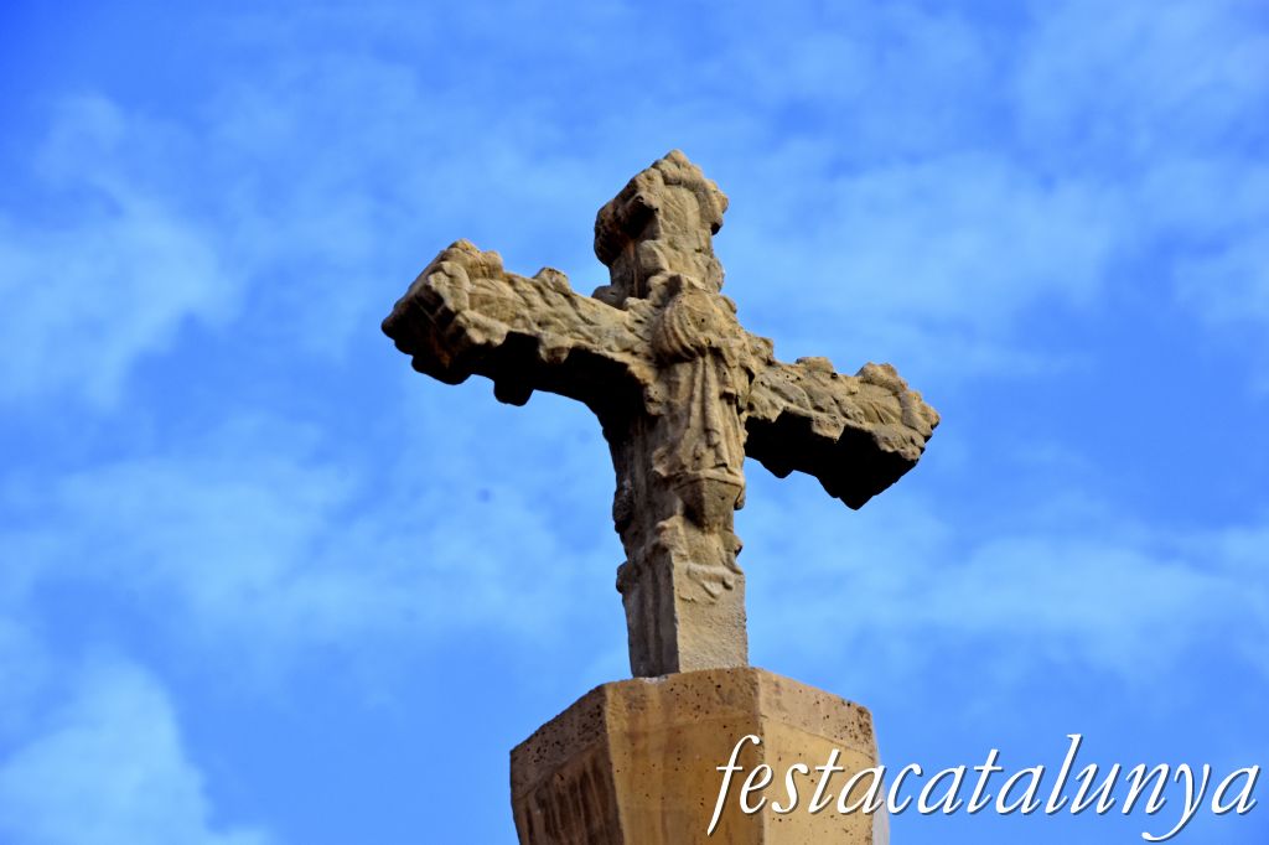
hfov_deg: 11.8
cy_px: 422
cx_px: 634
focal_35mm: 174
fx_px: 6131
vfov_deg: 7.9
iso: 500
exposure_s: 1/500
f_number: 11
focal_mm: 116
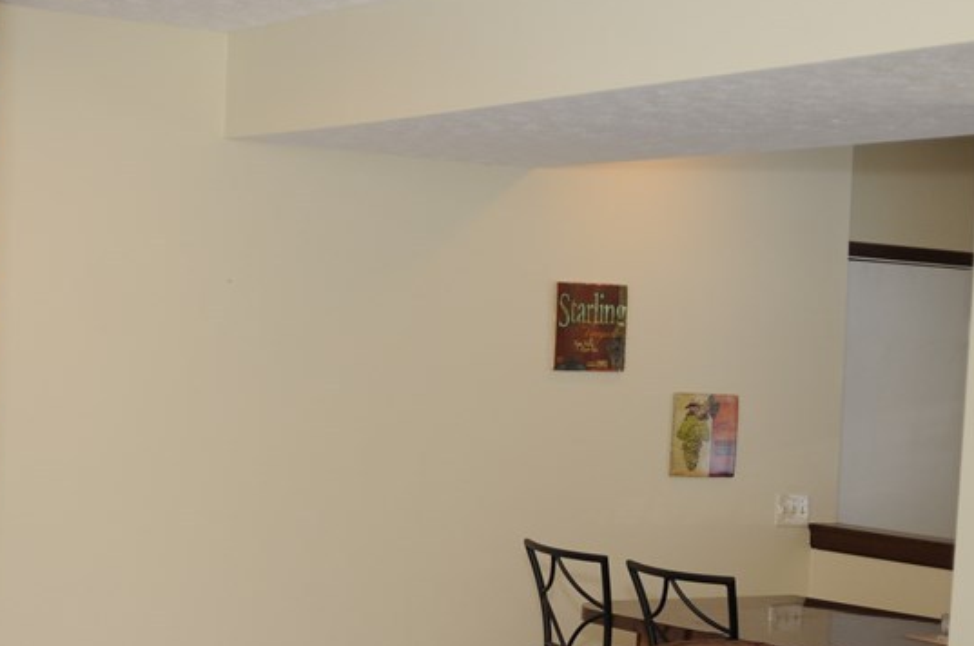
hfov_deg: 27.4
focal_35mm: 73
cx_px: 267
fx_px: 1972
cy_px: 526
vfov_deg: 18.4
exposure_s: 1/60
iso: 250
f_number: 2.8
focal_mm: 24
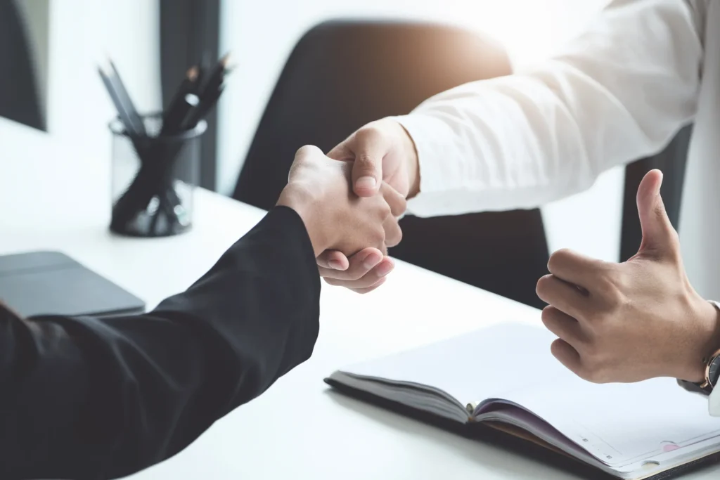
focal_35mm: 136
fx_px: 2720
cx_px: 360
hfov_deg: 15.1
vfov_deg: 10.1
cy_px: 240
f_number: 2.8
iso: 640
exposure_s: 1/140
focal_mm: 90.6
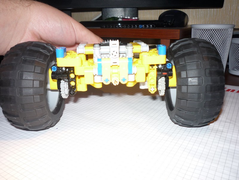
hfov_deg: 56.8
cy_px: 90
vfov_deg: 44.2
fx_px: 221
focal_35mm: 32
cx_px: 120
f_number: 3.3
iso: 100
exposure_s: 1/30
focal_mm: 5.2
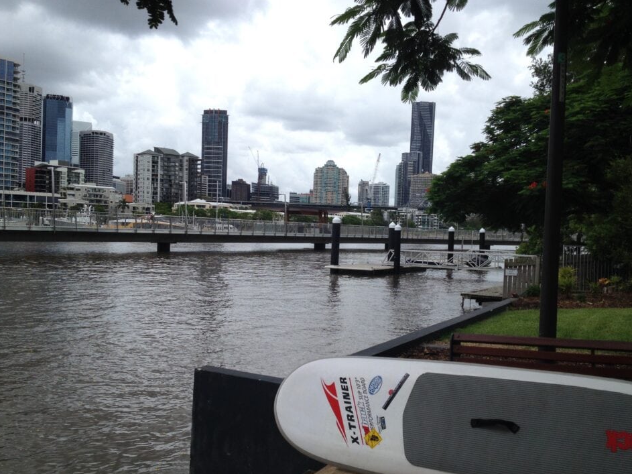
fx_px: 694
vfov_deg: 37.7
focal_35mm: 38
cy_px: 256
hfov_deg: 49.0
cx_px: 314
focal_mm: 4.28
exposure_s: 1/1842
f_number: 2.4
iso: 50
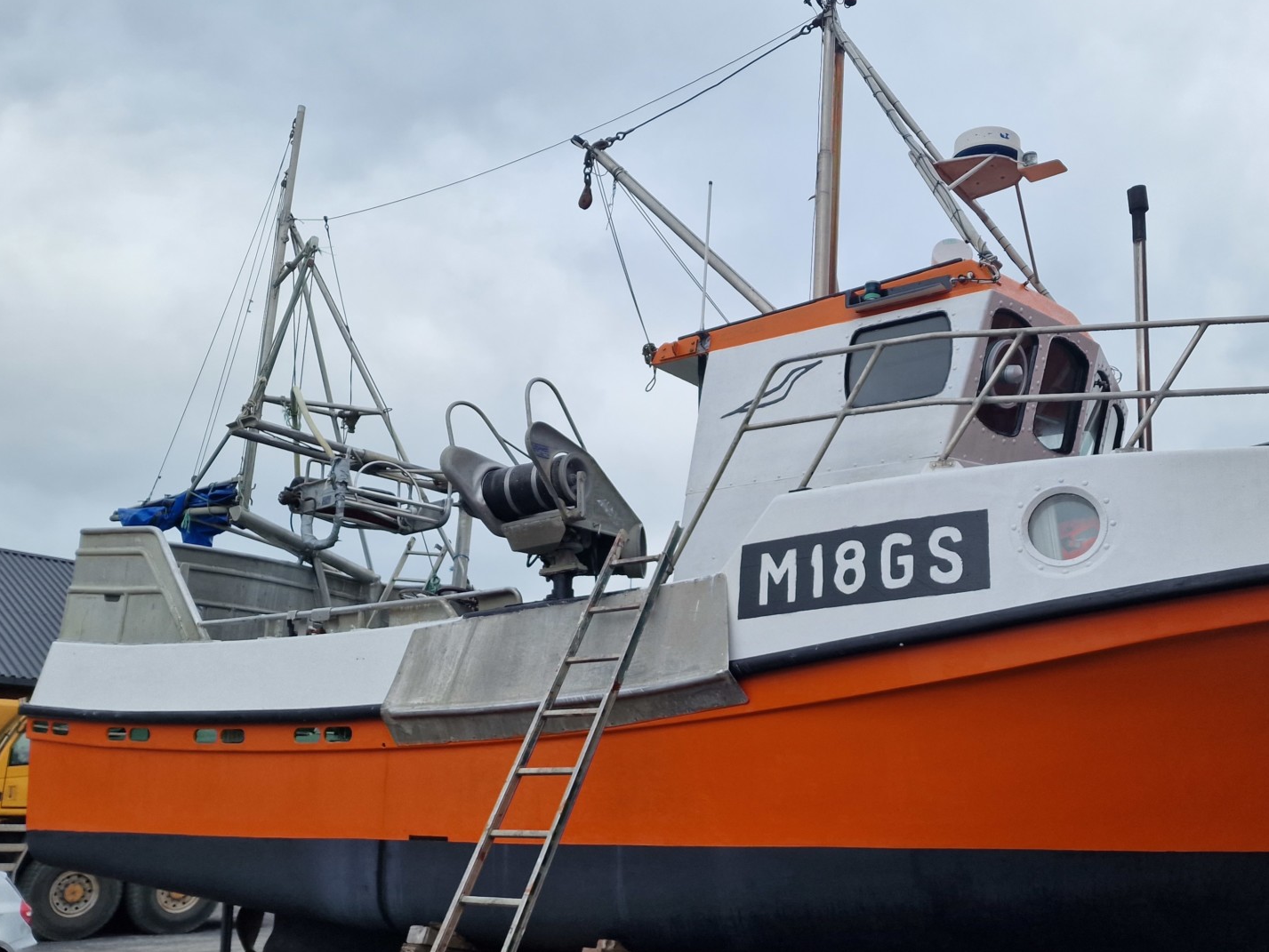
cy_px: 529
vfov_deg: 42.9
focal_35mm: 33
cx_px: 815
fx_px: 1210
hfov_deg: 54.5
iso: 50
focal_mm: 6.4
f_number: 1.8
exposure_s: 1/564
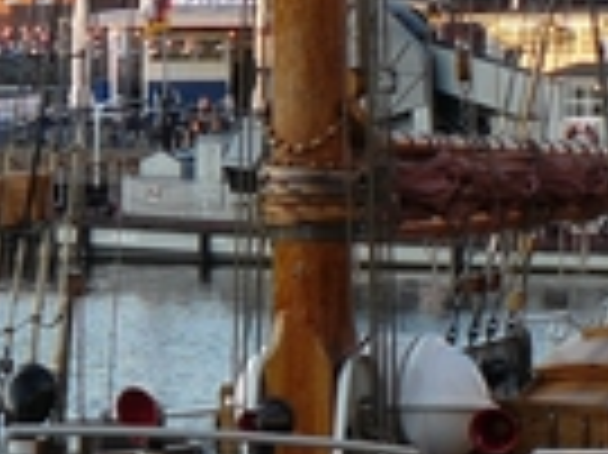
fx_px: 4615
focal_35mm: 263
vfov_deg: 5.6
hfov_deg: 7.5
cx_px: -5
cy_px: 297
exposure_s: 1/125
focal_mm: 9.8
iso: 100
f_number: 2.8
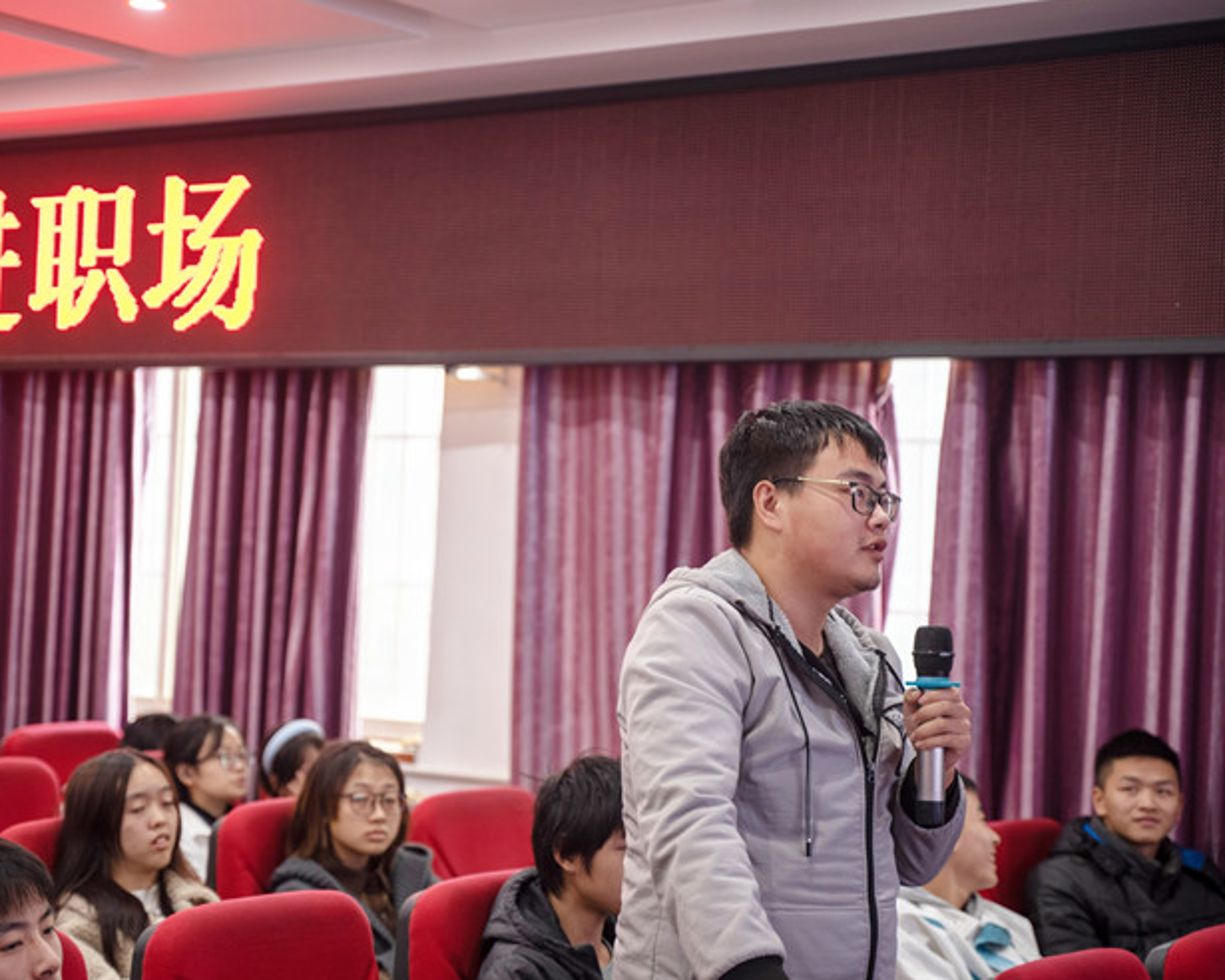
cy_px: 492
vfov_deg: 21.6
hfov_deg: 26.7
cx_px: 526
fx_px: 2574
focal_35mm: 71
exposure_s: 1/30
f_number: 2.8
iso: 1000
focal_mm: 62
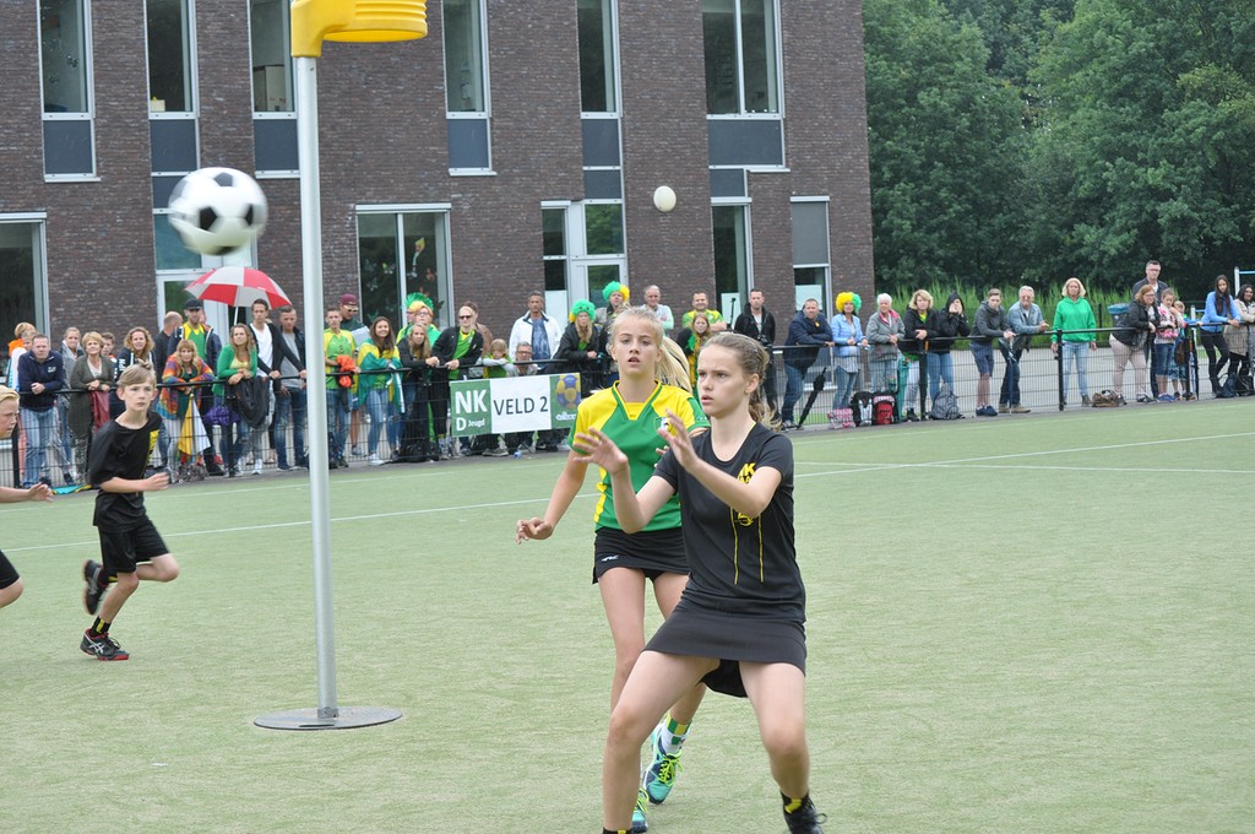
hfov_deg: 24.6
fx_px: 2872
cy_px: 417
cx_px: 628
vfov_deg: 16.5
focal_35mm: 82
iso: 400
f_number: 8
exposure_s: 1/250
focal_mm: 55
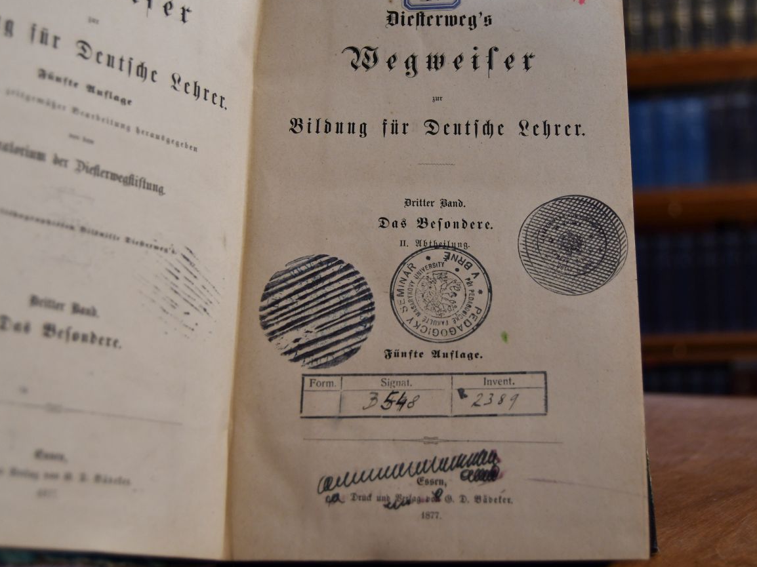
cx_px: 407
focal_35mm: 49
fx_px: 1071
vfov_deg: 29.7
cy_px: 266
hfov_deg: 38.9
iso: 800
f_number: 4
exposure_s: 1/125
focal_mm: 28
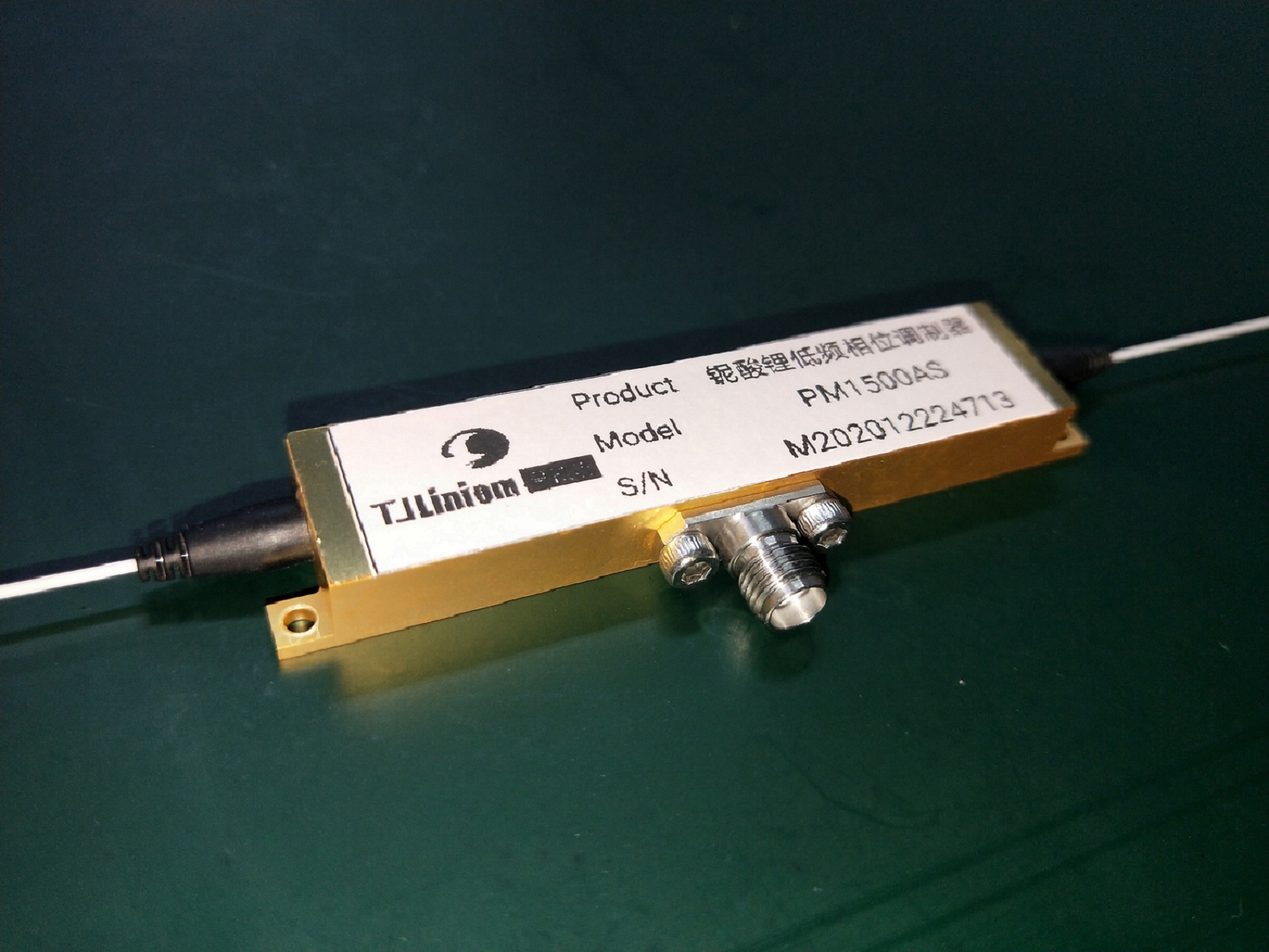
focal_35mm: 25
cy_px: 476
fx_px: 916
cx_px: 634
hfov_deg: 69.4
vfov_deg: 54.9
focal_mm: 4.27
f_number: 1.7
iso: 60
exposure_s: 1/50
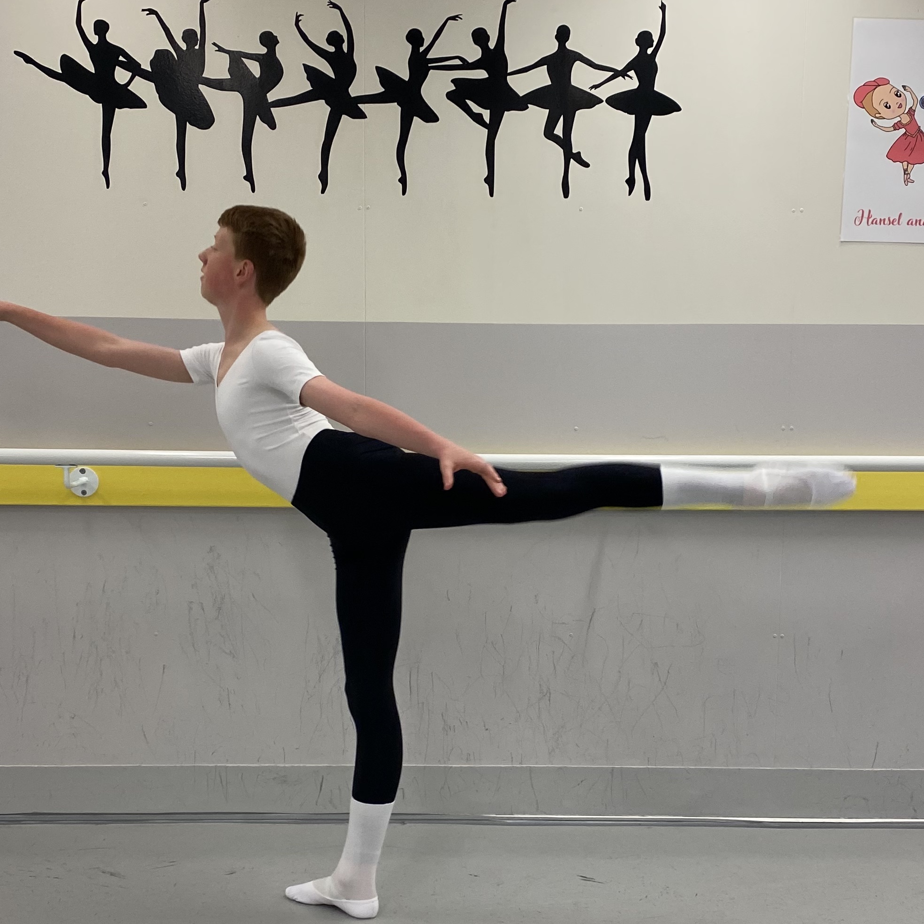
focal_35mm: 47
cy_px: 573
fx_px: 1419
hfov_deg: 36.0
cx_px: 424
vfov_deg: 35.9
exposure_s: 1/100
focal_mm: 4.25
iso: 100
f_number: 1.8
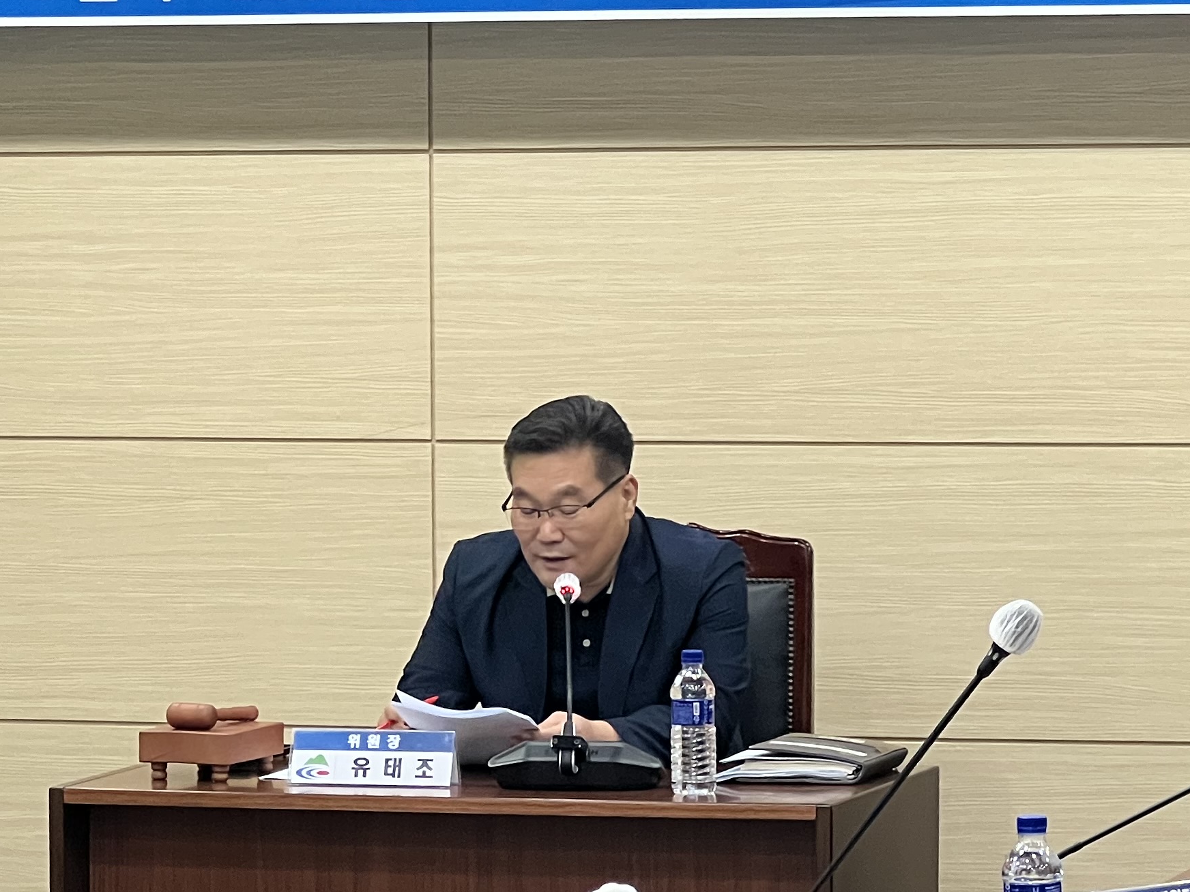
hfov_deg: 11.1
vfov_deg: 8.3
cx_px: 783
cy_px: 374
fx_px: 6119
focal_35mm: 178
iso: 250
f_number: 2.8
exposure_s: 1/60
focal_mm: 9
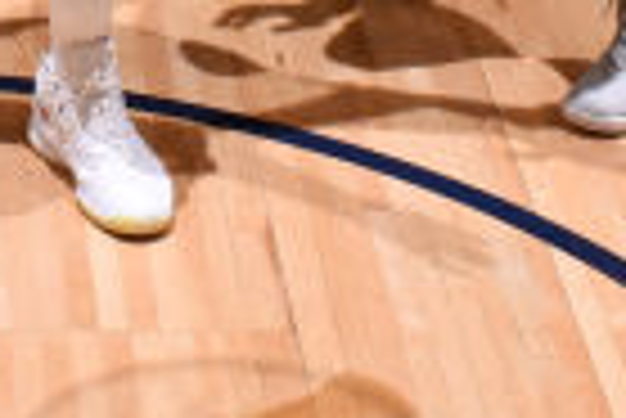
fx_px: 3586
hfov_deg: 9.8
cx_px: -203
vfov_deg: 6.1
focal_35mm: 206
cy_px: -946
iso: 320
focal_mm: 28
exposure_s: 1/250
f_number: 8
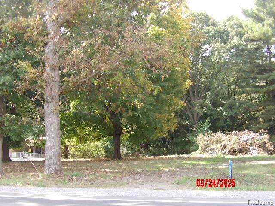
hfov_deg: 36.2
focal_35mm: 53
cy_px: 103
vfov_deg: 27.5
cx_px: 138
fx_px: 421
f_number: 3.9
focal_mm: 9.5
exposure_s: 1/67
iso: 100
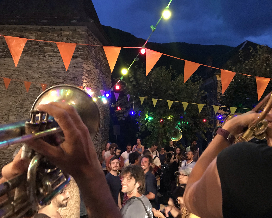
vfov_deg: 48.5
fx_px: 242
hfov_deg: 58.7
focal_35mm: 30
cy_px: 108
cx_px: 143
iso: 100
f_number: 1.8
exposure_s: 1/4
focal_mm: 3.99
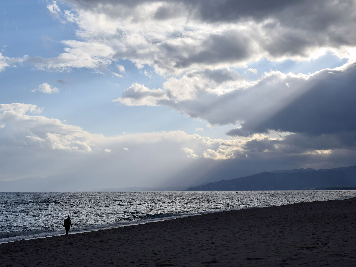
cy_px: 132
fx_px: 592
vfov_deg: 25.4
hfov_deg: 33.4
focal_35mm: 58
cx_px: 202
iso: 100
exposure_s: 1/400
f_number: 9
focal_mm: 35
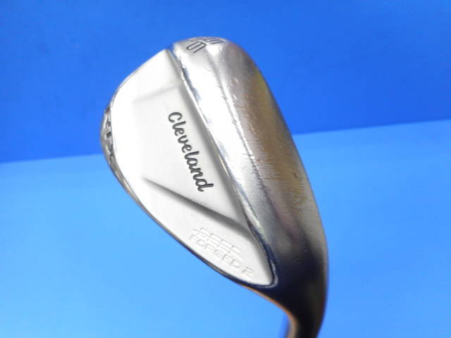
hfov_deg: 69.4
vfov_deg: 54.9
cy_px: 169
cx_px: 226
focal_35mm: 25
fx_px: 326
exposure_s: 1/30
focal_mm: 4.5
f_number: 3.7
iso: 110
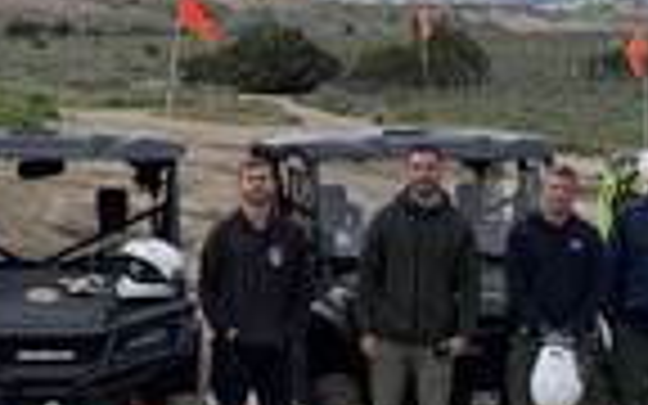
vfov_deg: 11.9
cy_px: 353
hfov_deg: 19.1
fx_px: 1925
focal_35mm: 109
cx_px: 369
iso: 25
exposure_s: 1/2160
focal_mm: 4.25
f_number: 1.8
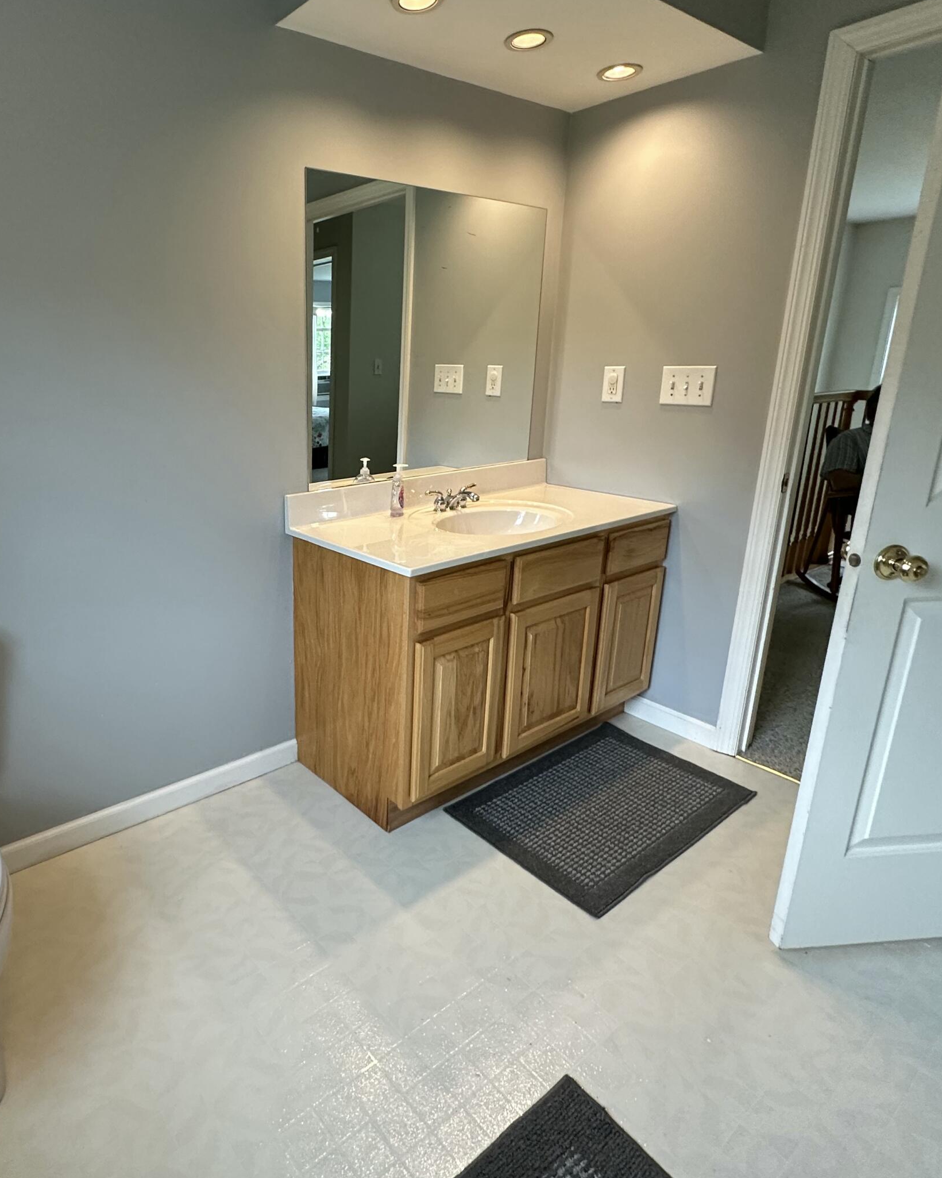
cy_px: 549
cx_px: 303
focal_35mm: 20
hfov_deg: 66.0
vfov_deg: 80.3
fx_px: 697
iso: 250
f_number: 2.2
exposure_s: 1/120
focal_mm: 2.22
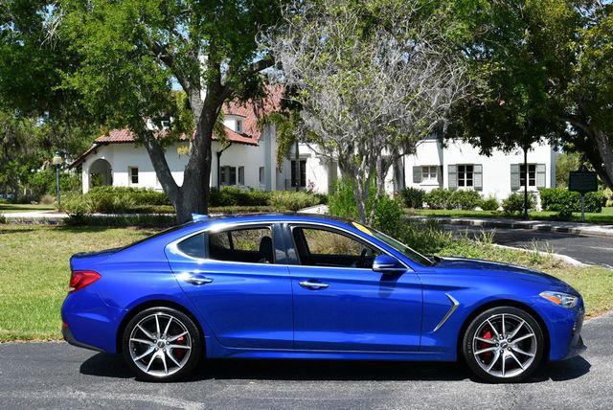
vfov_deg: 28.1
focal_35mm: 48
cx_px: 306
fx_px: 818
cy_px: 205
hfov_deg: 41.1
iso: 110
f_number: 8
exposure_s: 1/250
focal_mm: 24
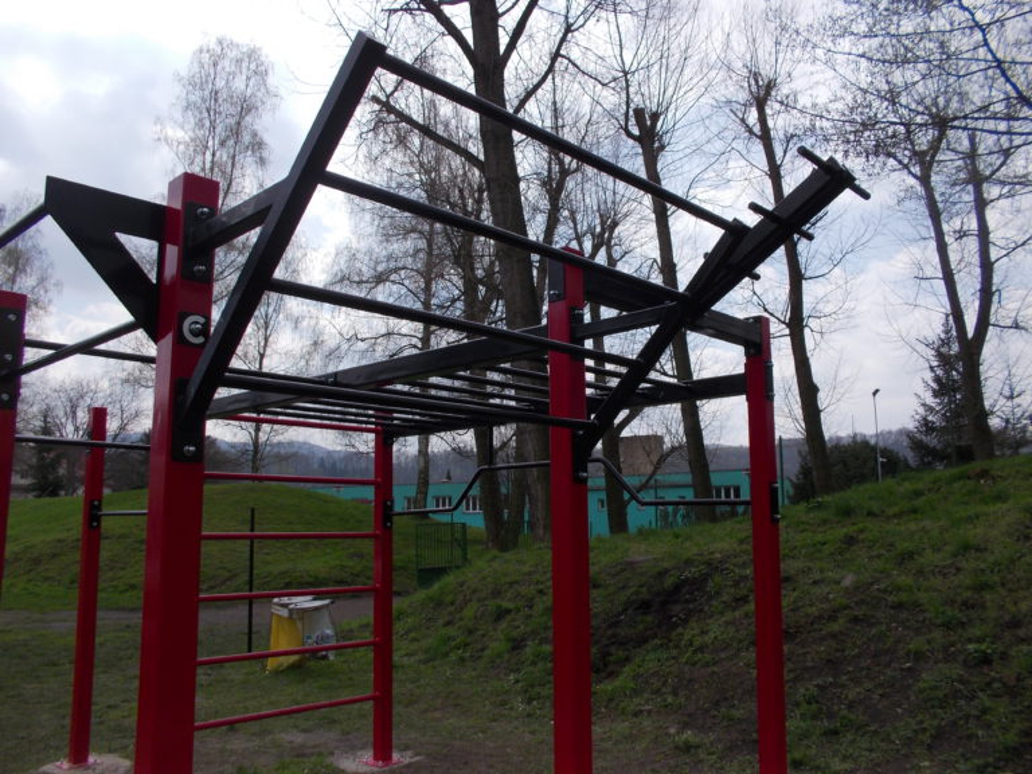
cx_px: 516
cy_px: 387
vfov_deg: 48.2
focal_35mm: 29
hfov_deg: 61.7
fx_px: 865
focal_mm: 4.1
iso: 80
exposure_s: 1/800
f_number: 3.3
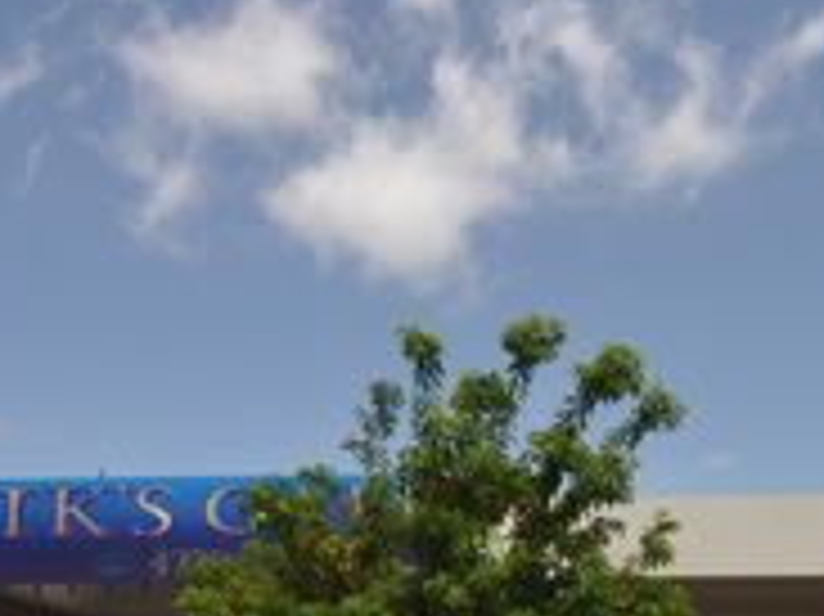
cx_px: 725
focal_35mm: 48
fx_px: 1147
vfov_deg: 27.5
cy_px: 677
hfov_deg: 37.2
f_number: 14
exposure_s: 1/200
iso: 200
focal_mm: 13
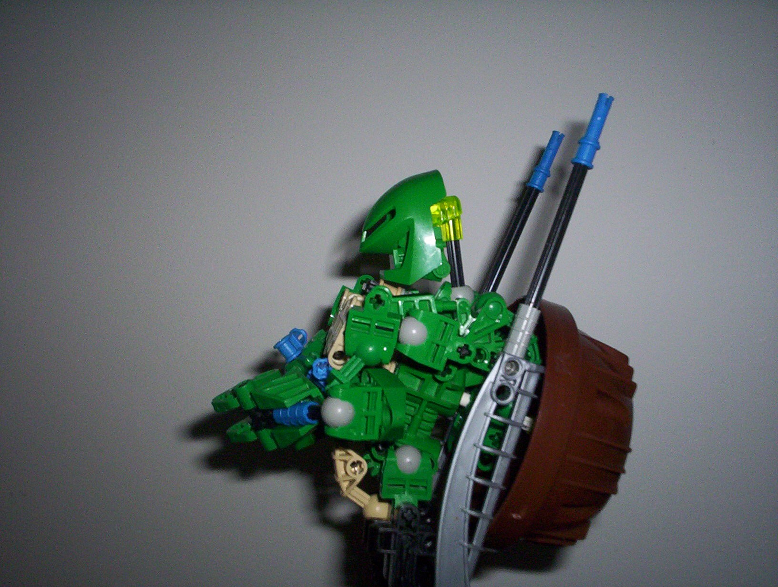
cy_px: 294
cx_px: 389
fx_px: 856
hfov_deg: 48.9
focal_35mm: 38
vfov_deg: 37.9
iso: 140
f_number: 4.5
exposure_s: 1/60
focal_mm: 4.99
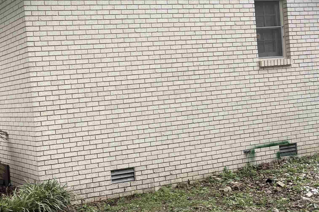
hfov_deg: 34.2
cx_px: 30
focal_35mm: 55
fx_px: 487
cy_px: 109
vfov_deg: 24.6
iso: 64
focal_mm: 5.96
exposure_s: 1/557
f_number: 1.6
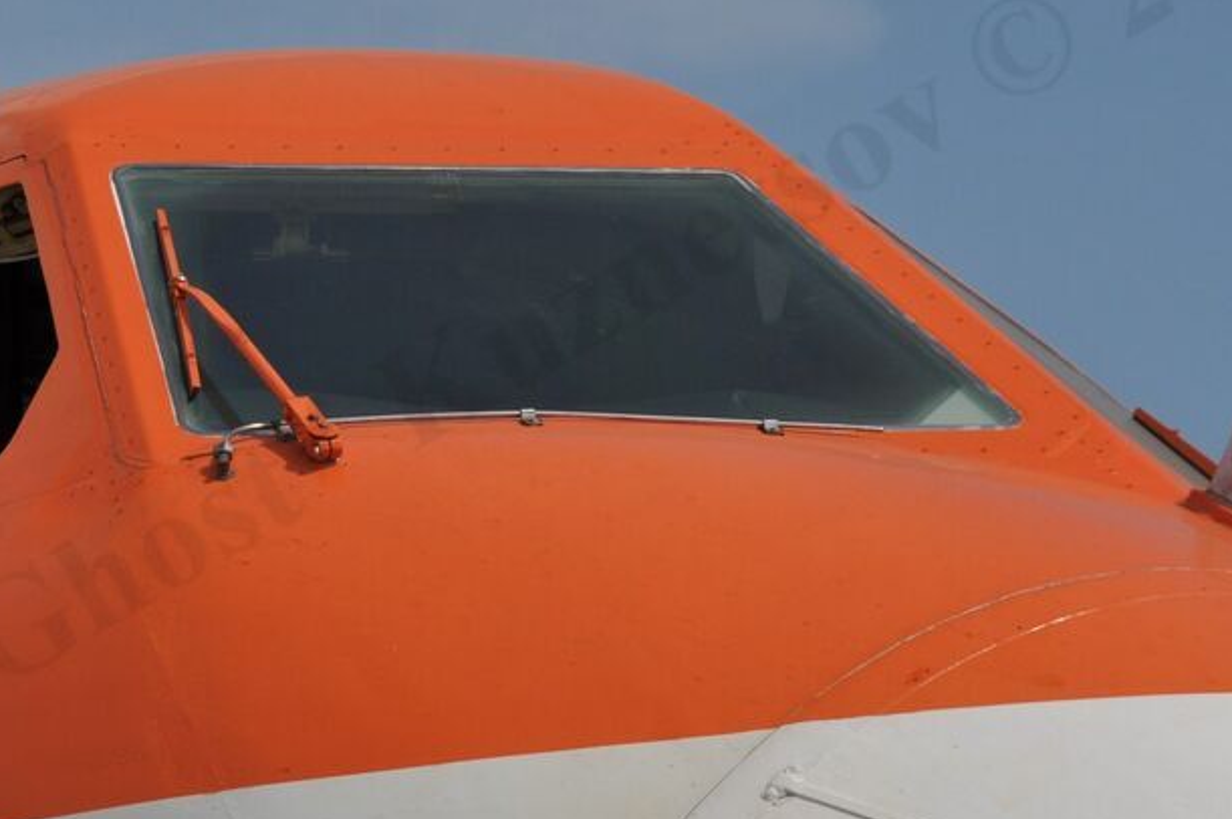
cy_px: 492
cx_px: 238
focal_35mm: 157
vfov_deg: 8.7
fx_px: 5367
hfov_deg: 13.0
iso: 200
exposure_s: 1/1250
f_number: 8
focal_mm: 50
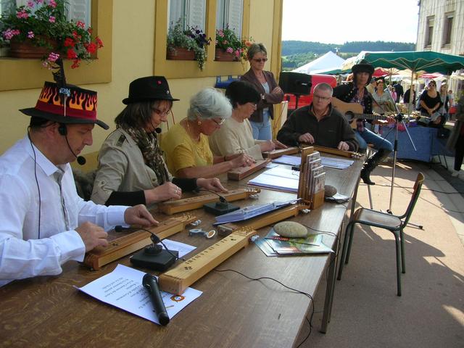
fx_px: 469
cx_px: 232
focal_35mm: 35
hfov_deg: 52.6
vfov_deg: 40.7
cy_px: 174
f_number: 2.8
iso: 50
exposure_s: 1/403
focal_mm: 5.8
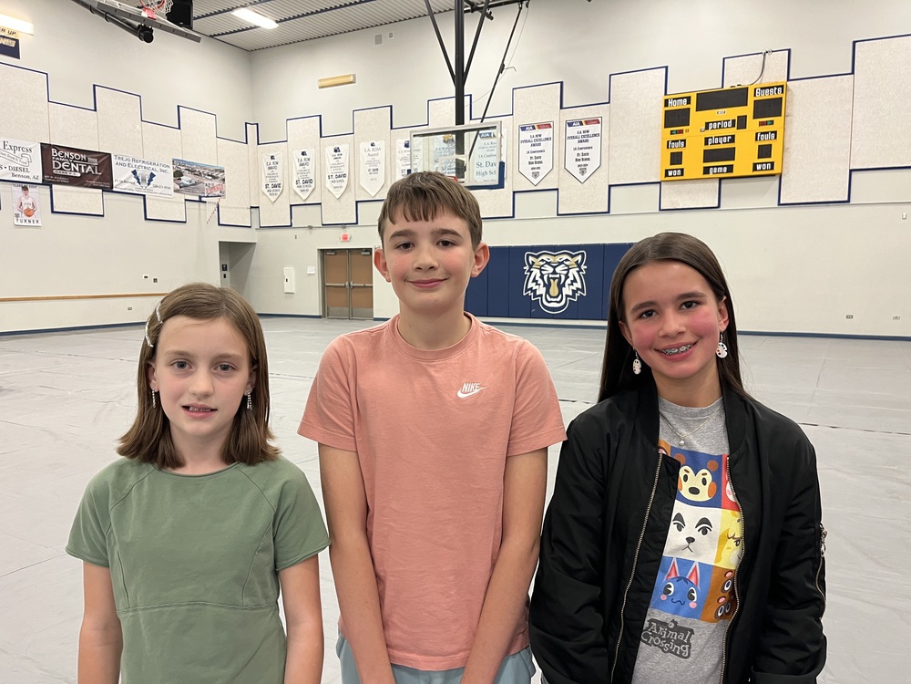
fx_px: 684
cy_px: 342
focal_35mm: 26
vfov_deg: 53.1
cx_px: 456
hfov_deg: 67.3
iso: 125
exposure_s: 1/60
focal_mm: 5.1
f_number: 1.6
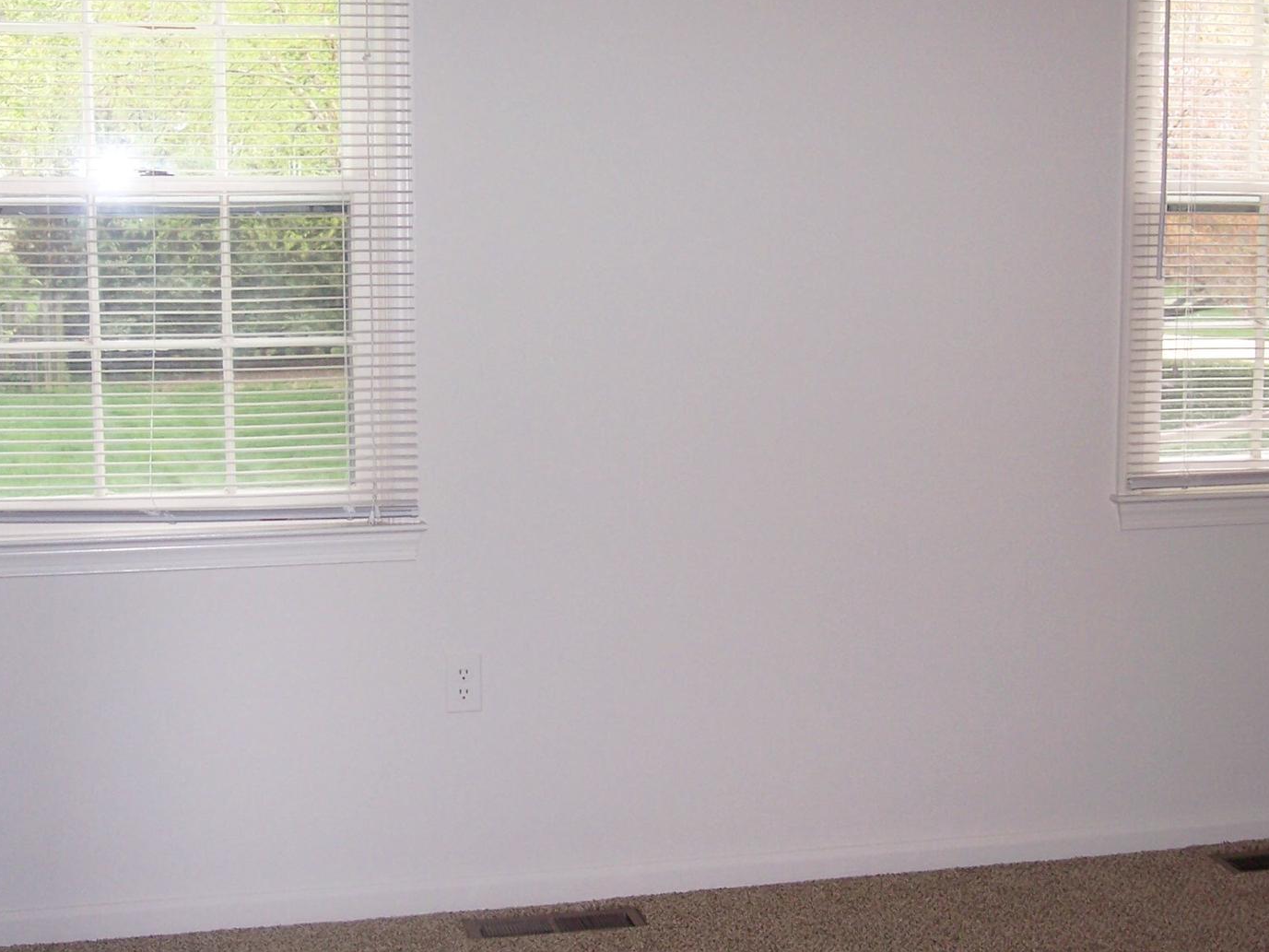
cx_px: 702
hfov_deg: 33.2
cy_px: 481
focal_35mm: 58
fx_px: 2126
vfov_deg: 25.2
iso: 100
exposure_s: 1/60
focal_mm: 8
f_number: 2.8
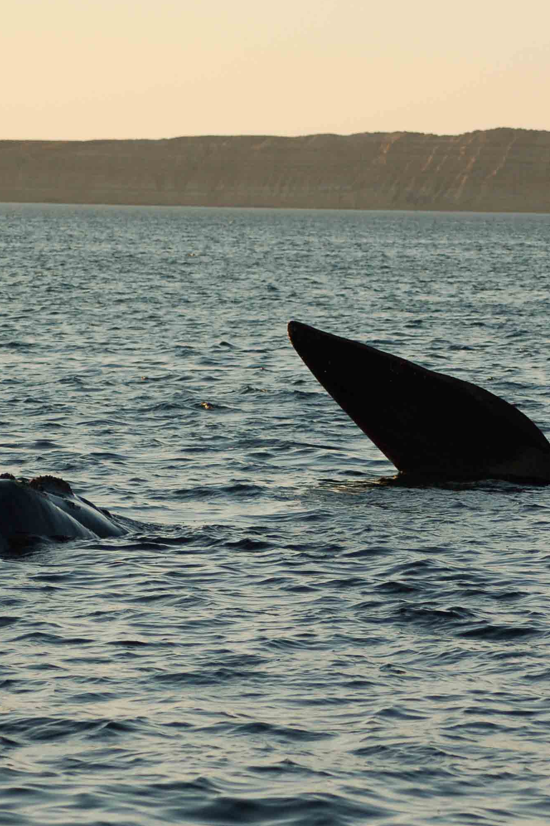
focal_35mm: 238
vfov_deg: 8.7
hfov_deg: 5.8
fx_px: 5449
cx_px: 347
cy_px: 412
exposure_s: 1/500
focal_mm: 105
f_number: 5.6
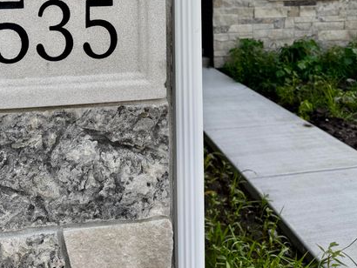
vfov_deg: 33.8
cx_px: 159
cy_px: 4
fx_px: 402
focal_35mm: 39
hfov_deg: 47.8
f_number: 1.78
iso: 100
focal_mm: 6.76
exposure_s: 1/440
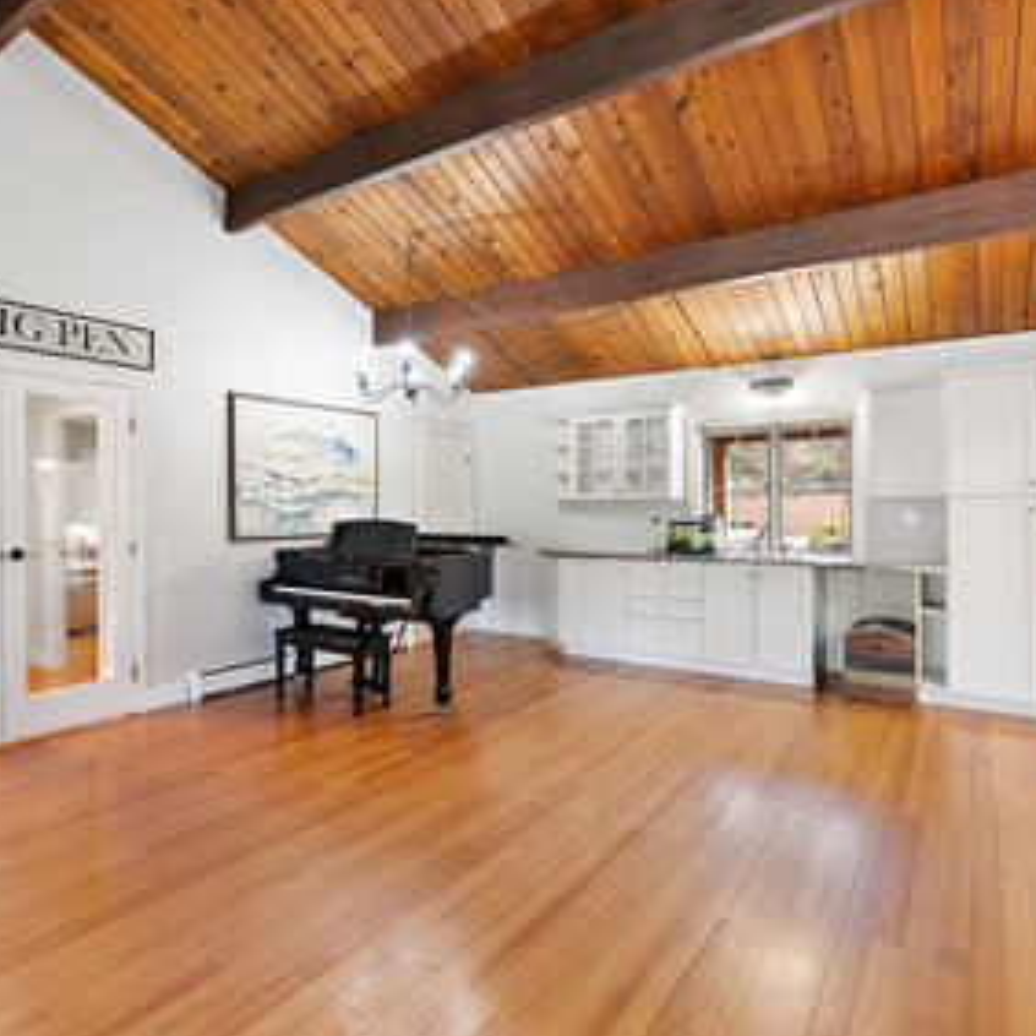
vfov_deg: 72.1
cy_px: 511
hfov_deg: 71.4
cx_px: 417
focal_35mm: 21
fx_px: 711
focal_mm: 16
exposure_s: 1
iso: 400
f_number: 7.1
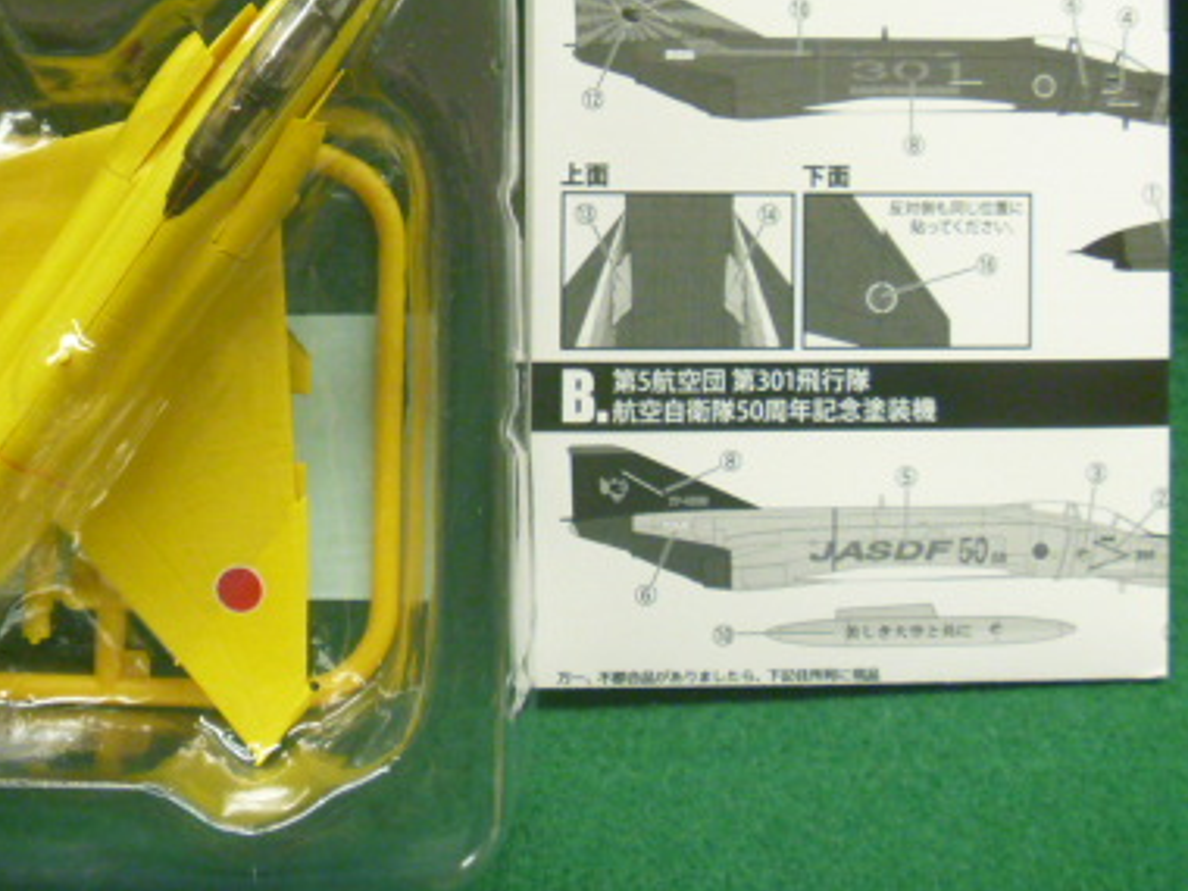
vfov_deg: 24.4
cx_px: 331
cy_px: 169
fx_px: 2025
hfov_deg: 32.2
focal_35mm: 59
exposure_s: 1/25
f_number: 3.5
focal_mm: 6.3
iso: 400
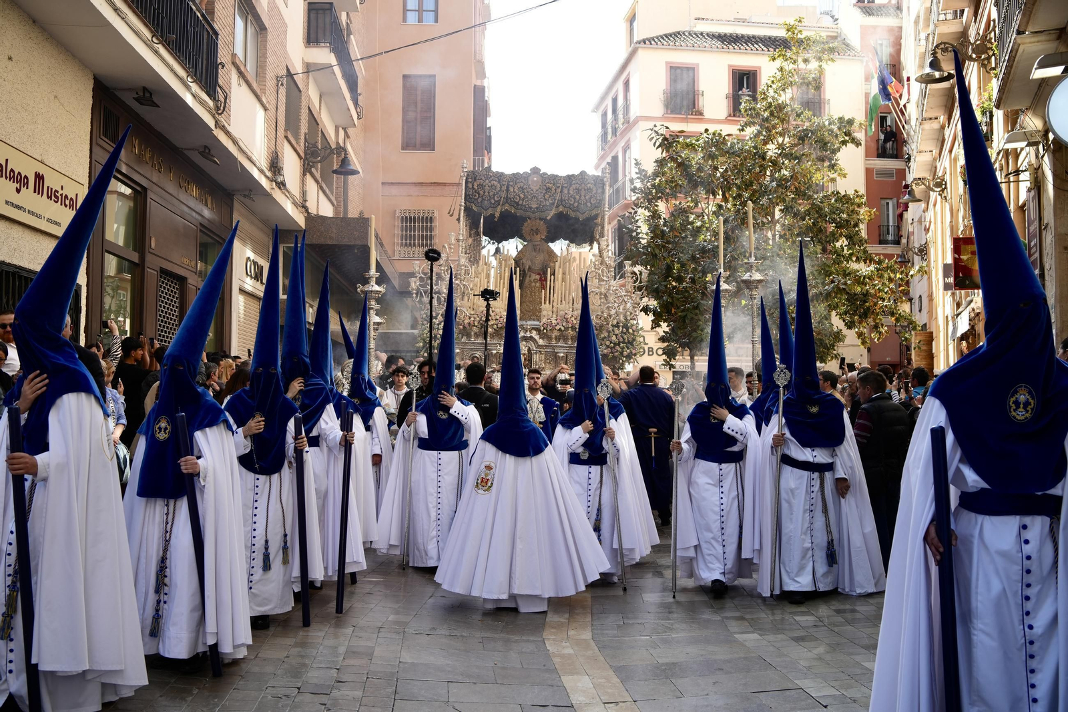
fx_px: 1038
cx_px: 534
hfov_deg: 54.4
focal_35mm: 35
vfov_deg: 37.8
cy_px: 356
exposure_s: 1/200
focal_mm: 35
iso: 250
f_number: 5.6
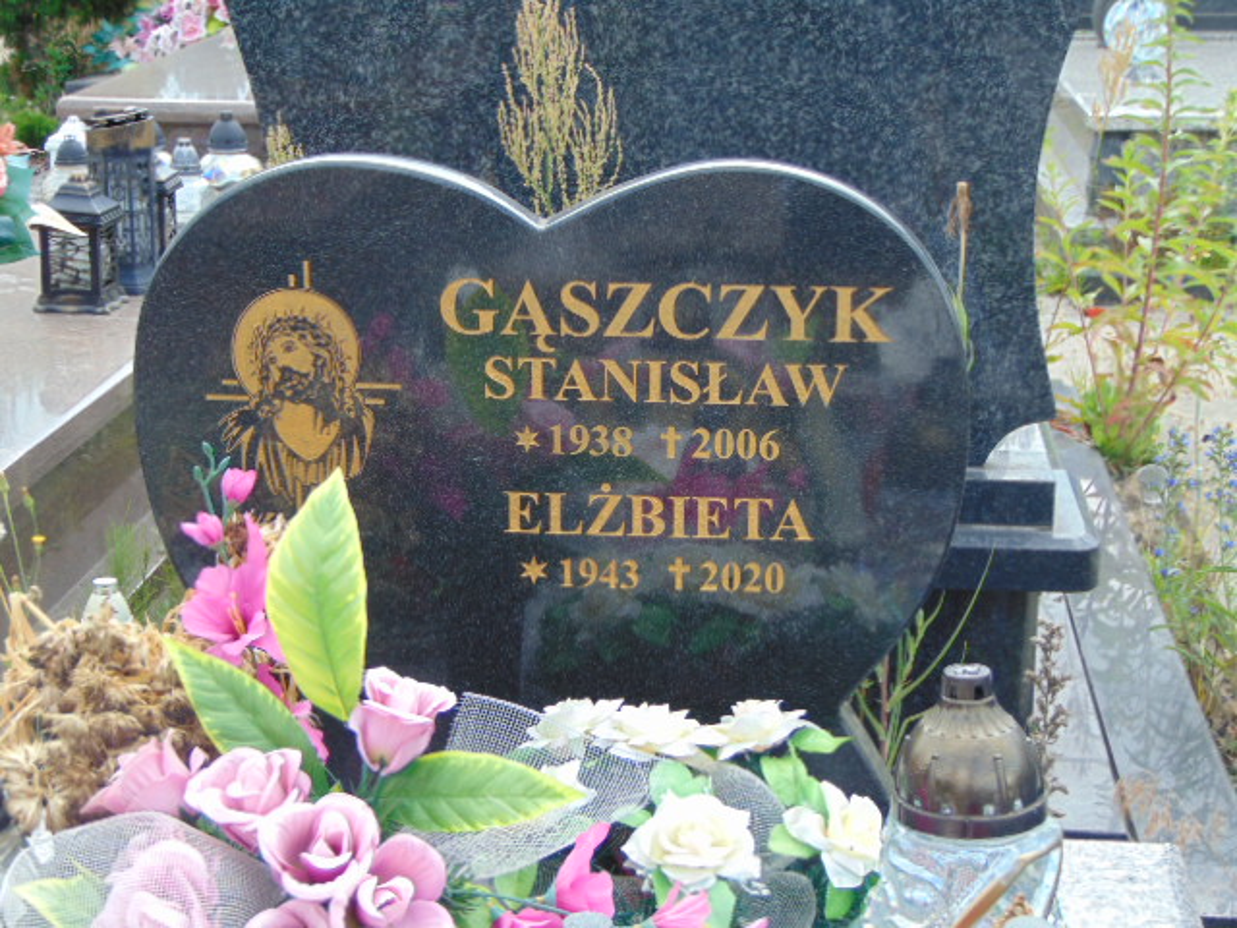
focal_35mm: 71
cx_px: 618
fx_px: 2537
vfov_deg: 20.7
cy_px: 464
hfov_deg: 27.4
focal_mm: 12.8
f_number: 3.7
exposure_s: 1/200
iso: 80
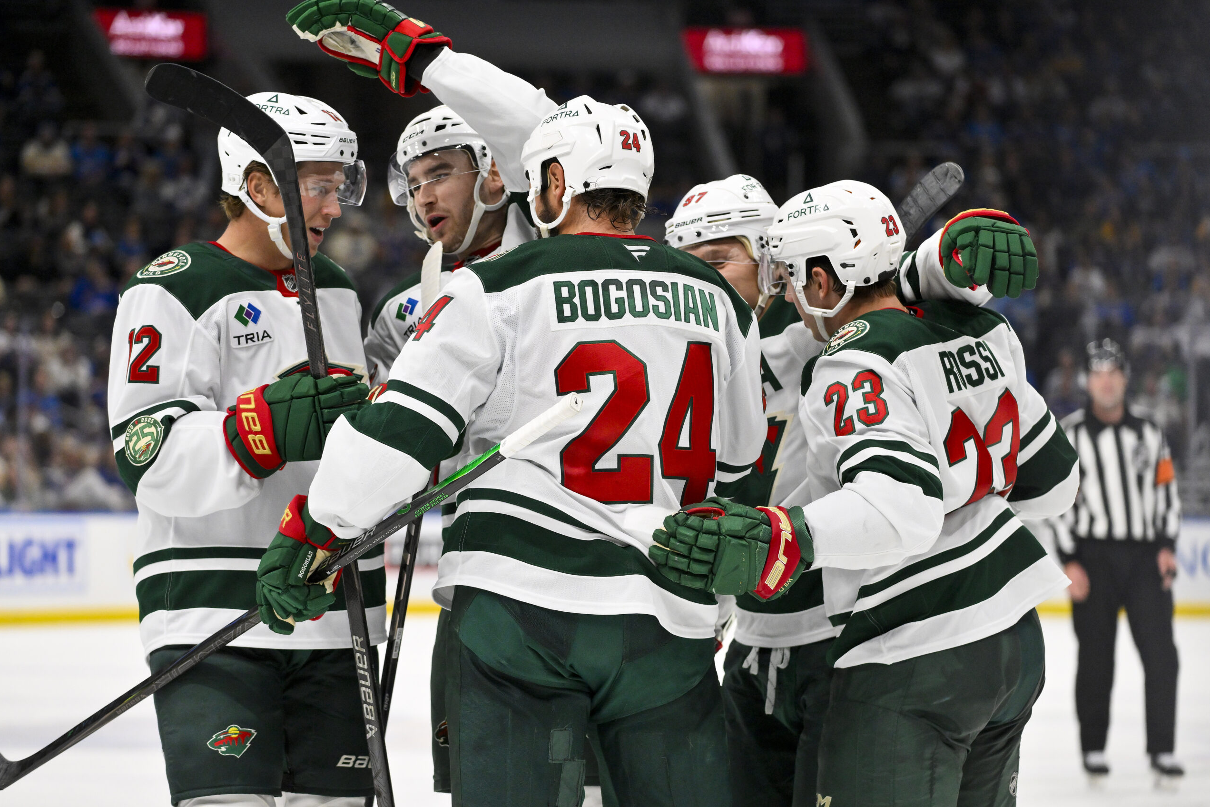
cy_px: 406
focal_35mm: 146
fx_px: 4907
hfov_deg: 14.1
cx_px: 604
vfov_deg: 9.4
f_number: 4
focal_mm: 145
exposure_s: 1/2500
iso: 3200
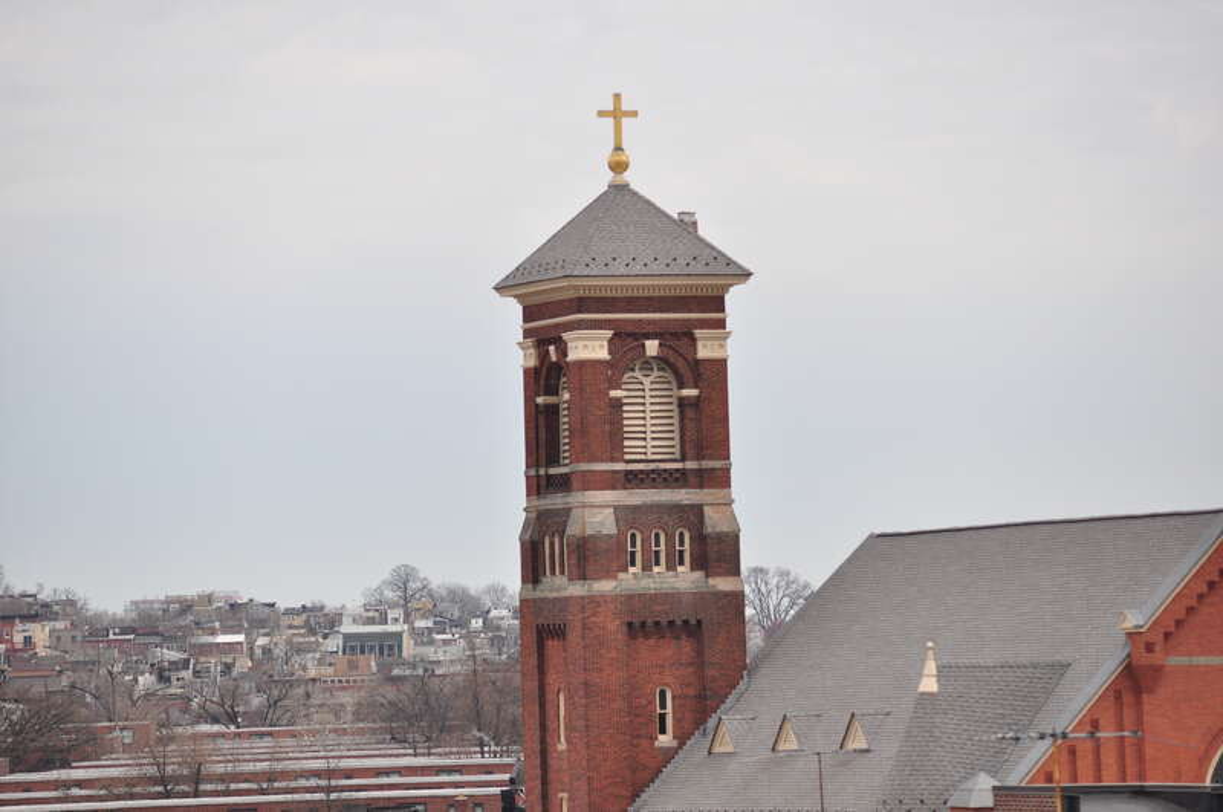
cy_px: 406
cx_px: 612
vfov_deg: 6.1
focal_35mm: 225
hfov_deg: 9.2
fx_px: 7633
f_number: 5
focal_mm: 150
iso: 200
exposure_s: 1/1600
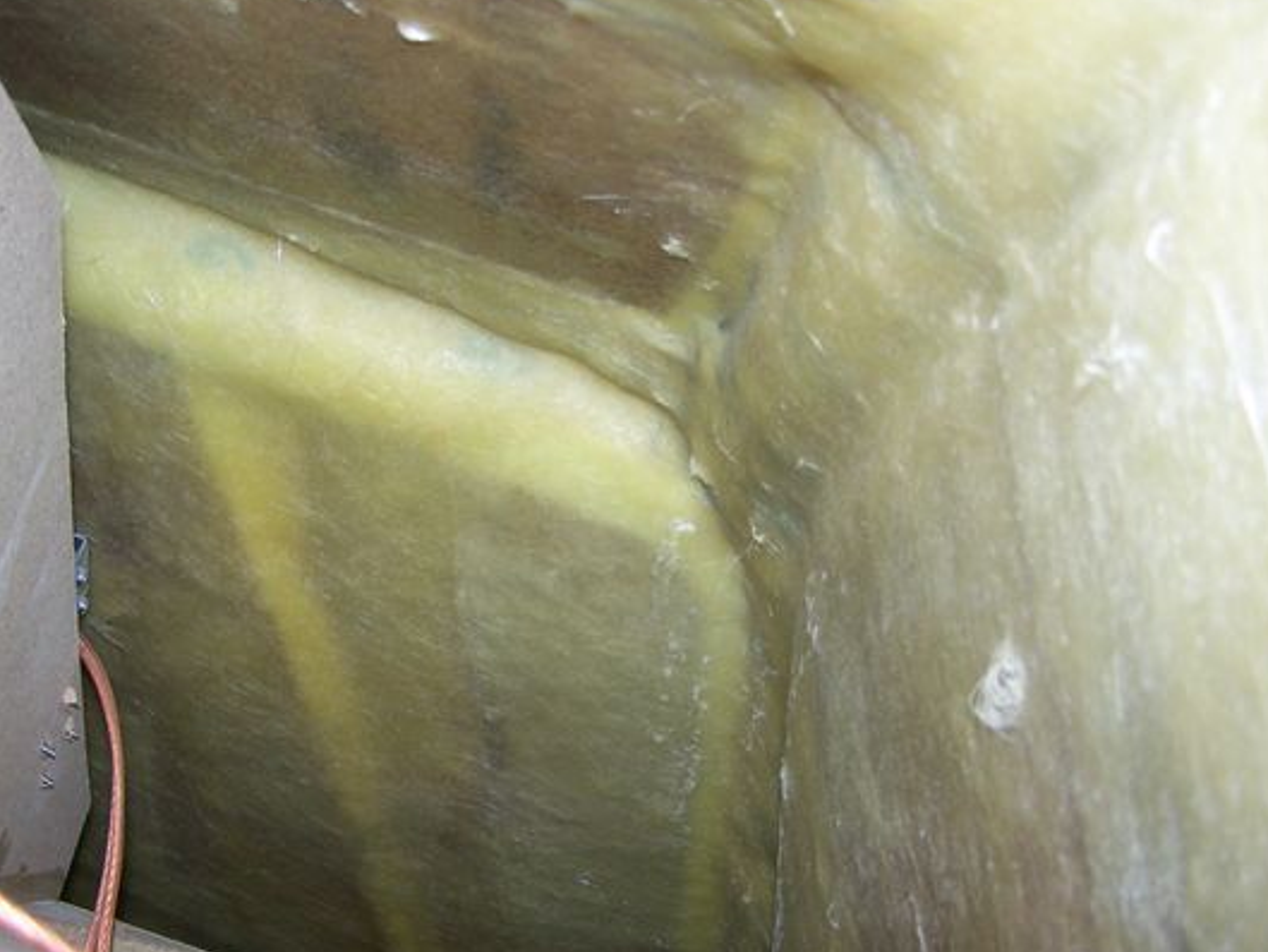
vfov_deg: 31.5
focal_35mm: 46
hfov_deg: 41.2
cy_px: 540
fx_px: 1685
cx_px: 573
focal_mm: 6.3
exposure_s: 1/60
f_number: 2.8
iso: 80
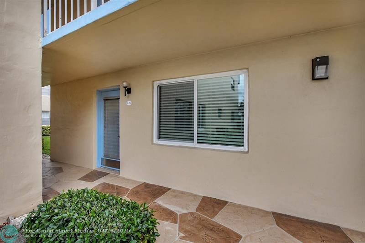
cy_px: 122
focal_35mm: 15
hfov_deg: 100.4
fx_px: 152
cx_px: 182
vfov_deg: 77.2
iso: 1250
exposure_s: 1/2500
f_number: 8
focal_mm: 10
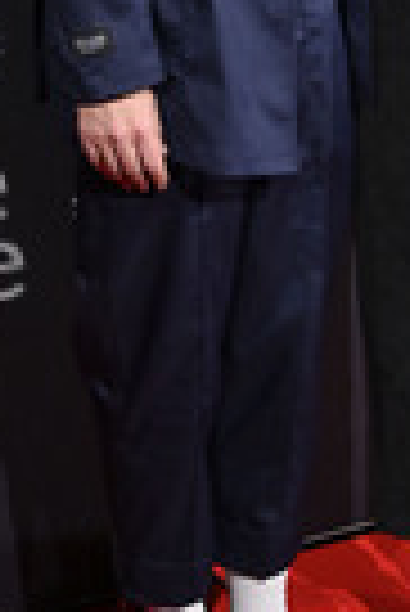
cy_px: 50
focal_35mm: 89
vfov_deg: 22.1
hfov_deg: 15.3
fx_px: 1524
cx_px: 284
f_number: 4
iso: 1000
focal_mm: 30.5
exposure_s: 1/200
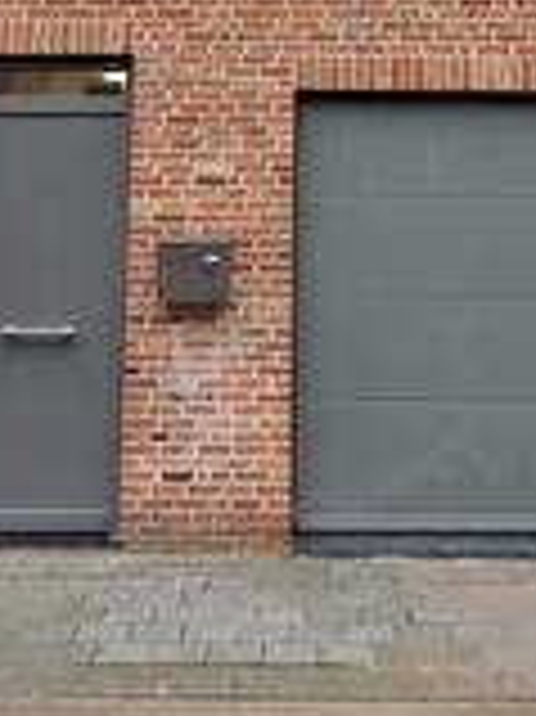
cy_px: -65
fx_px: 1385
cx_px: 320
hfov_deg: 21.9
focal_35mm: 67
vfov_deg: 26.7
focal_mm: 5.23
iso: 32
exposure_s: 1/50
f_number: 1.8
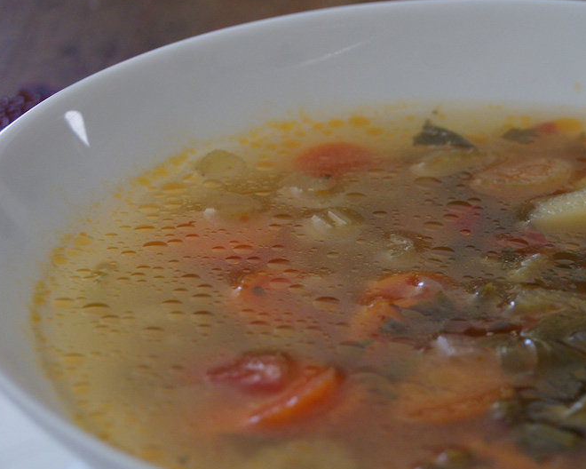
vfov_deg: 11.0
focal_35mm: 141
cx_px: 526
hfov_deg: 13.6
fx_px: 2443
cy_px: 290
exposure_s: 1/50
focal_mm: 55
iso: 400
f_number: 5.6
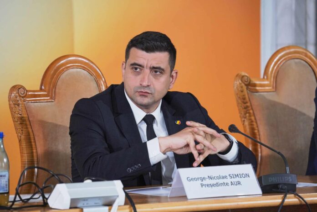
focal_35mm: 380
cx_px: 158
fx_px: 3348
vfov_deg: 3.6
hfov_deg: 5.4
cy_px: 106
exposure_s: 1/160
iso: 500
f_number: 6.3
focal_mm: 380.2
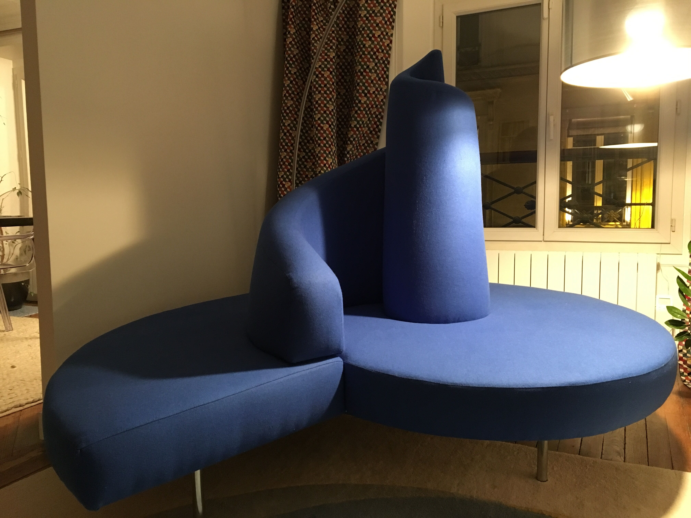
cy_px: 259
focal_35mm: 29
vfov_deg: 48.2
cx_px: 346
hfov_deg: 61.7
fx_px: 579
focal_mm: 4.15
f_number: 2.2
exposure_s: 1/17
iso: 200
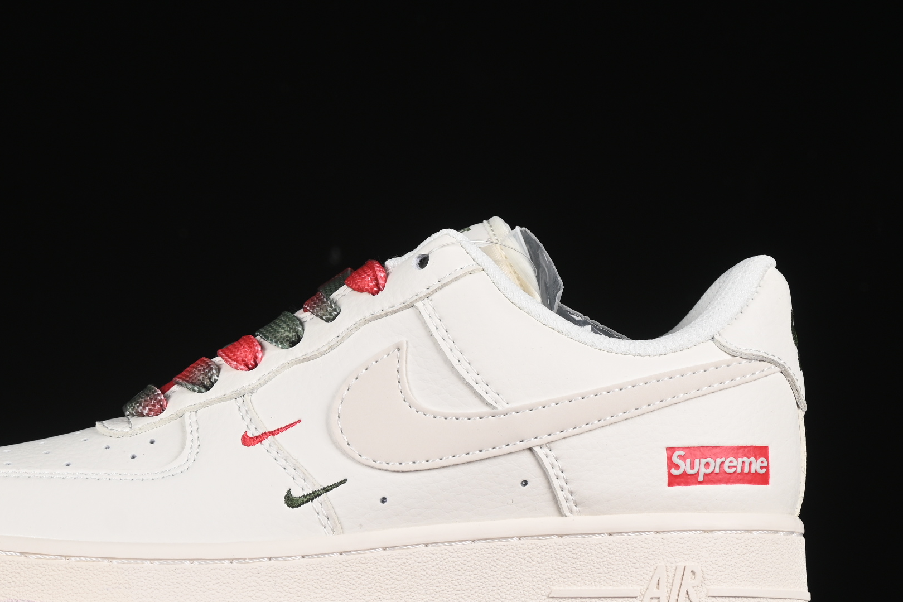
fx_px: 3235
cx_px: 343
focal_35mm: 129
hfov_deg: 15.9
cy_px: 347
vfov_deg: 10.6
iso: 160
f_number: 8
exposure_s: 1/80
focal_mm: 50
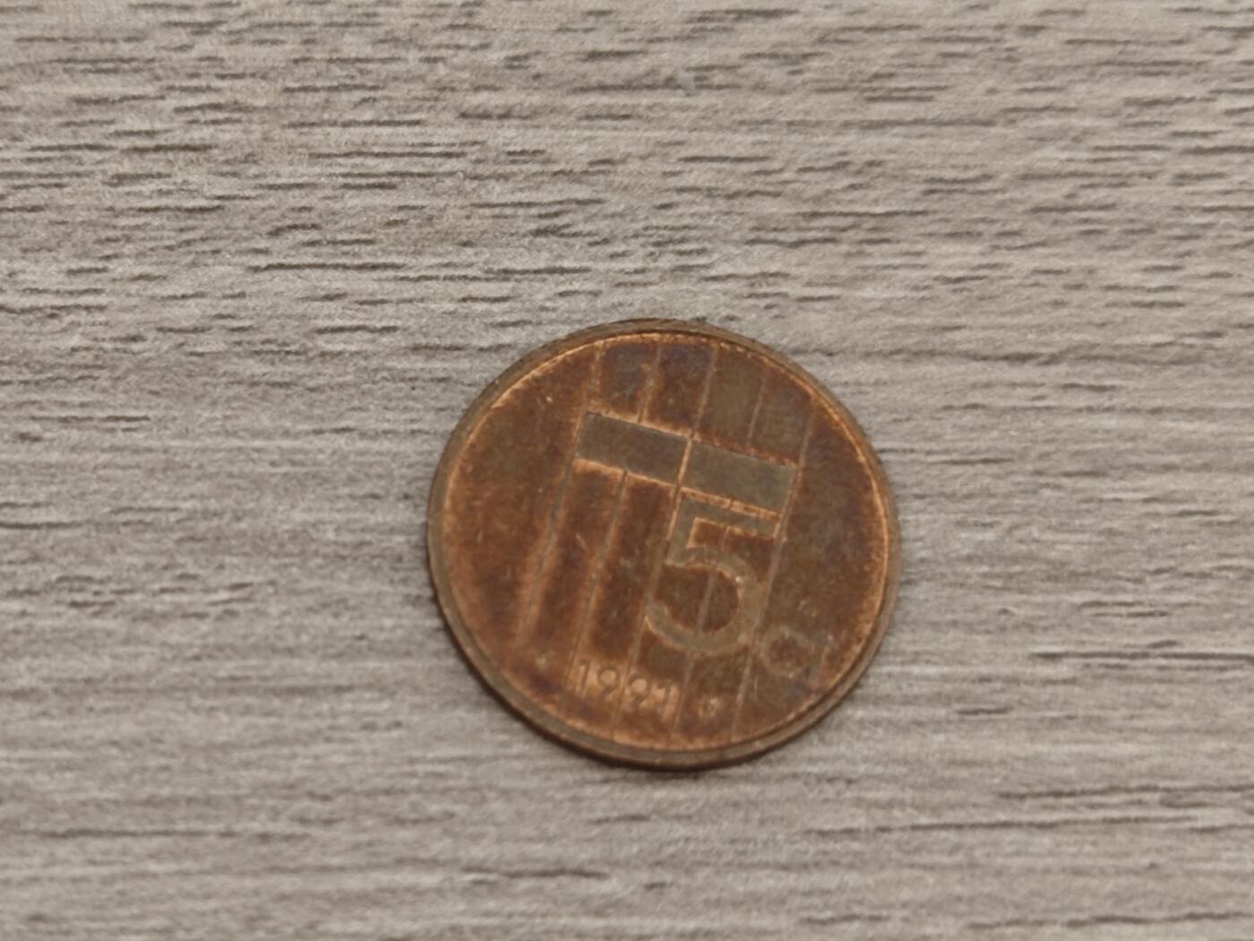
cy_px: 470
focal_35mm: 75
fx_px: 2717
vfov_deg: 19.6
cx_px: 627
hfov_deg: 26.0
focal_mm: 8.7
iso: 640
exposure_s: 1/39.8
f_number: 1.9
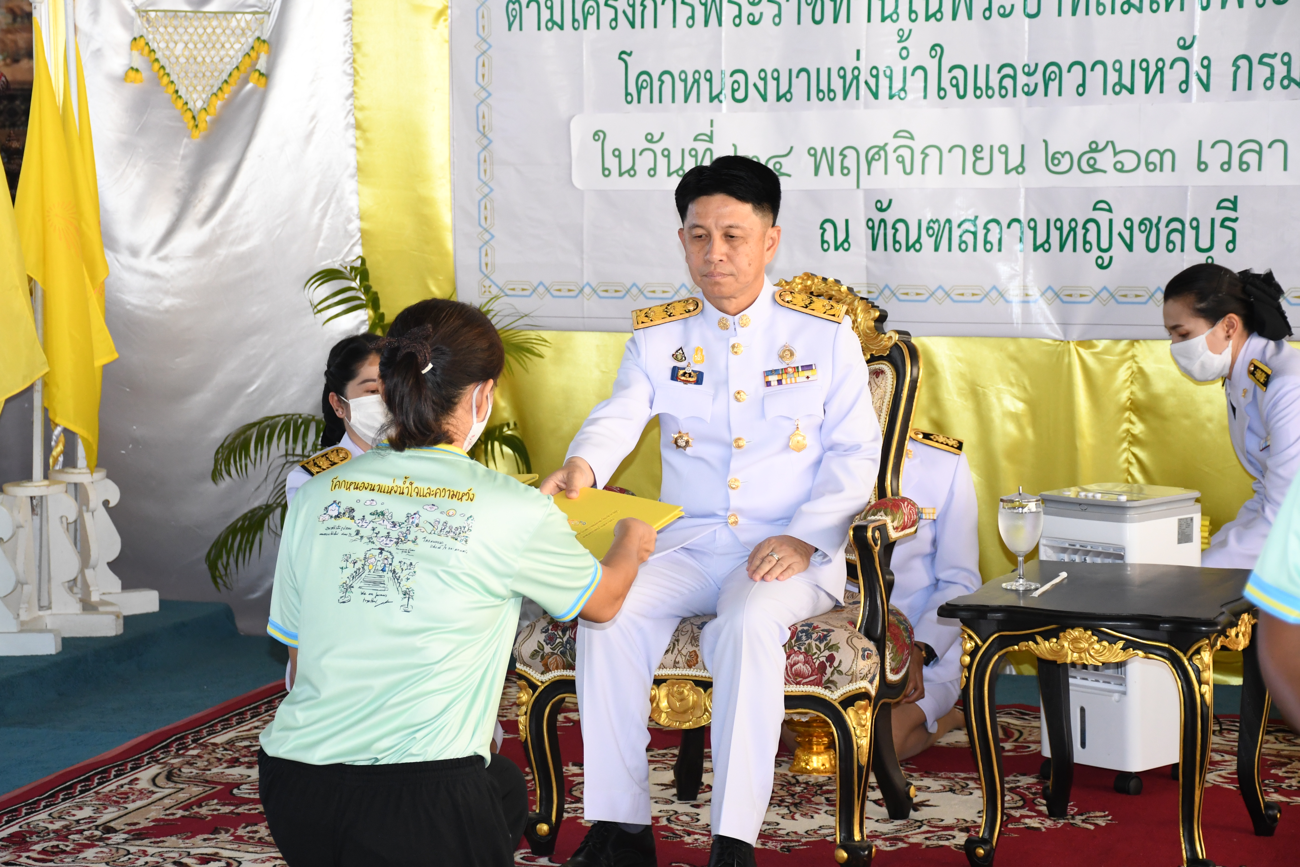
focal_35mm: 84
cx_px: 650
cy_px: 434
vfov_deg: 16.3
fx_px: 3033
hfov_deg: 24.2
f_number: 5.6
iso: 1600
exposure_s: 1/125
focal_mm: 56
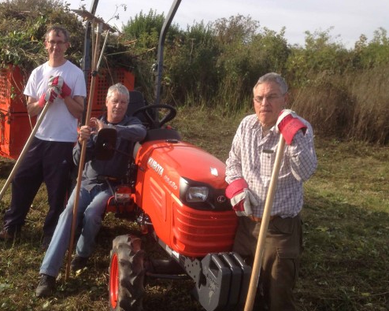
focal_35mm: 45
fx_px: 518
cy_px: 165
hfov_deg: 40.6
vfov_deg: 33.4
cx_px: 128
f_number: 2.4
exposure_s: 1/935
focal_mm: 4.12
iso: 50
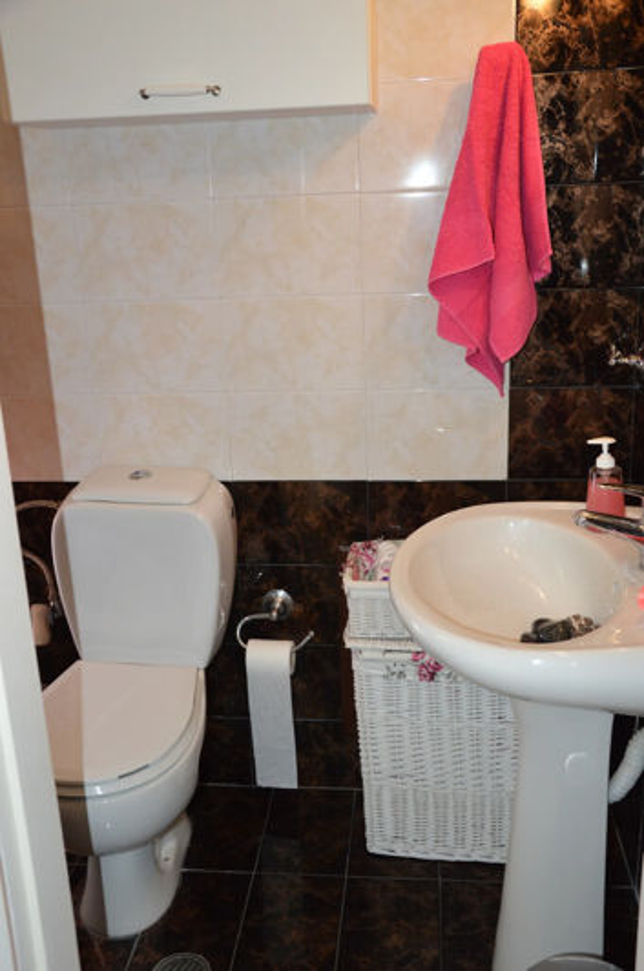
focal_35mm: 36
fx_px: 969
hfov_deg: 36.8
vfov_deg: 53.2
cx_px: 322
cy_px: 486
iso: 400
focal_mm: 24
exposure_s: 1/60
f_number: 3.8
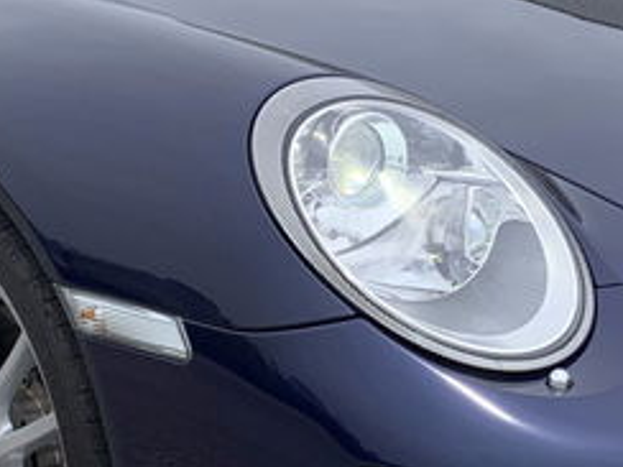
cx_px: 380
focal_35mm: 109
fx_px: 1962
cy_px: 304
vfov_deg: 13.6
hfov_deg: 18.0
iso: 25
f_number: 1.8
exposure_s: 1/1513
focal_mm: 4.25
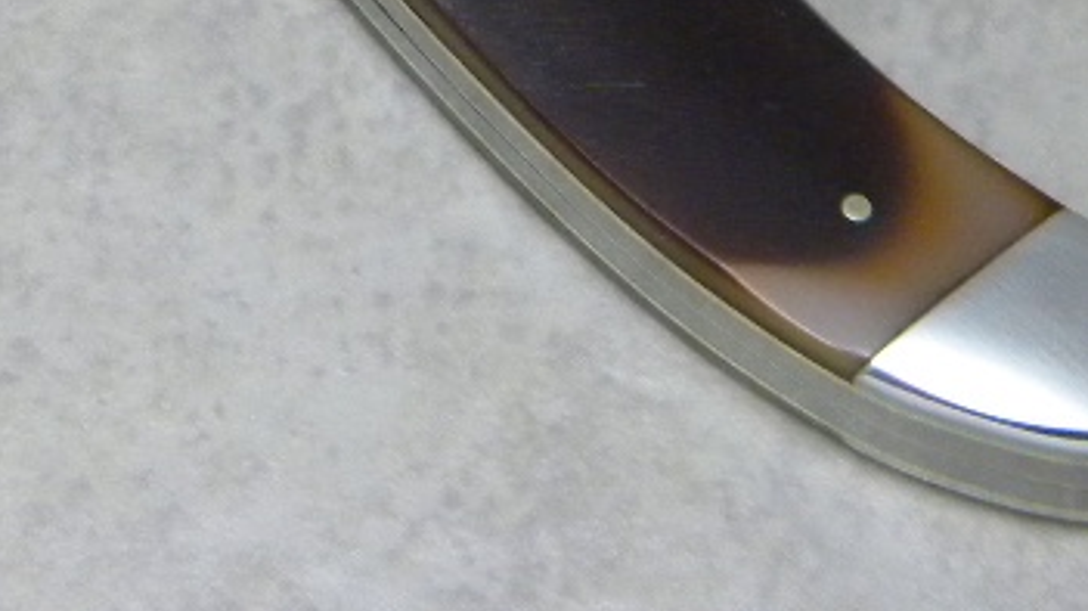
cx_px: 53
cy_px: -456
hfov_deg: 10.3
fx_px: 5997
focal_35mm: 208
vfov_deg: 5.7
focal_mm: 12.2
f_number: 4.3
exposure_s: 1/33.6
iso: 400
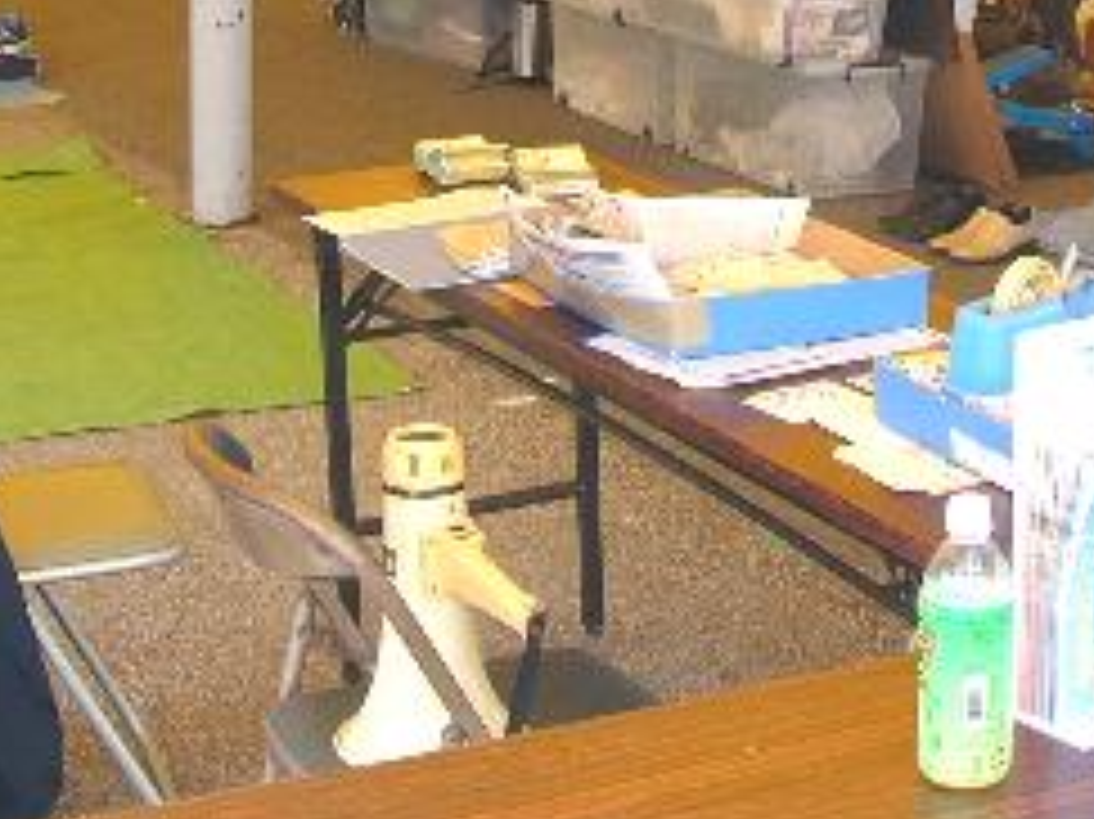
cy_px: -153
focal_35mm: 95
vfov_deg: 15.0
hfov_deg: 20.6
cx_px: 770
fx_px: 3001
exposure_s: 1/60
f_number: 2.8
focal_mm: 6
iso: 50
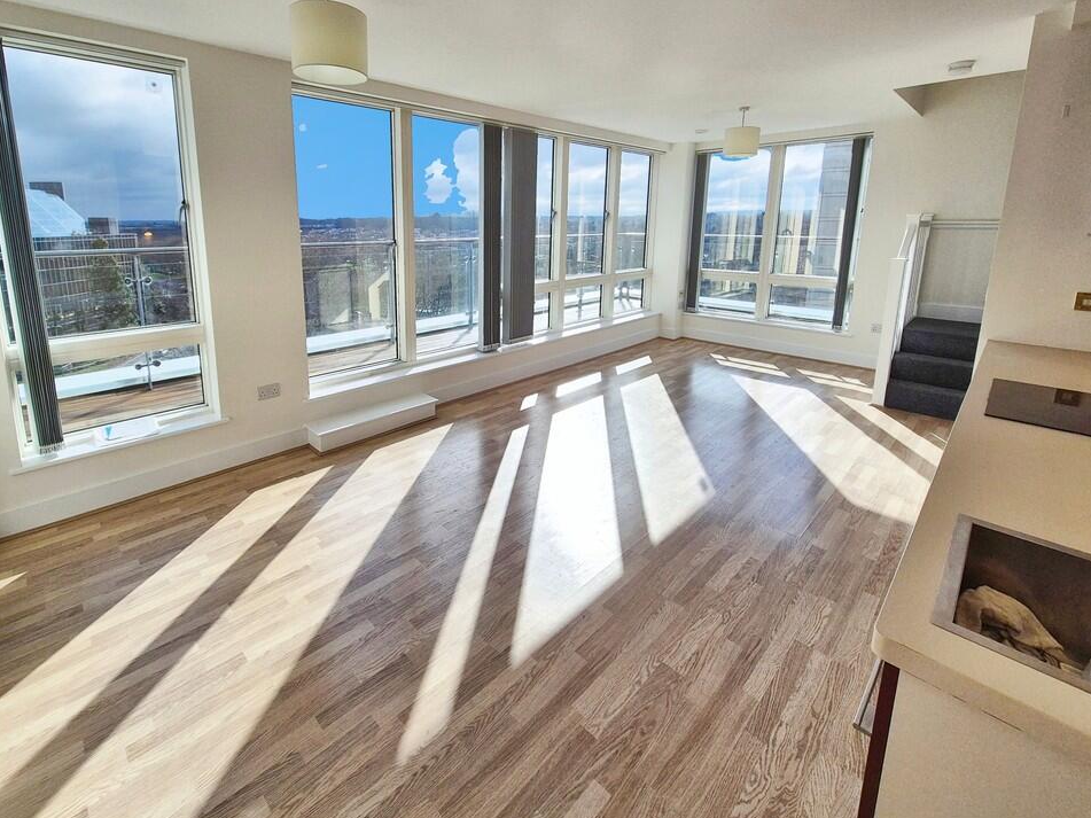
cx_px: 512
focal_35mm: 14
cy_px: 403
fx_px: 441
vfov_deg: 85.7
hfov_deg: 101.9
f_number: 2.2
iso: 50
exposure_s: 1/1816
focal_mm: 2.2
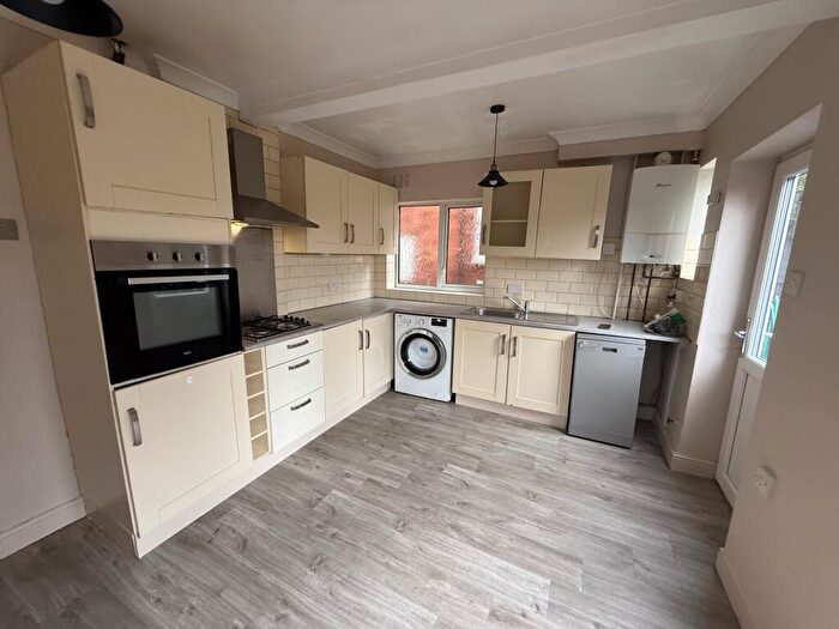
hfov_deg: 102.1
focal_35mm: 14
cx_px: 420
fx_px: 339
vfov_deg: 85.7
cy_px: 314
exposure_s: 1/99
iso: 160
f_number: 2.2
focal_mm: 2.22
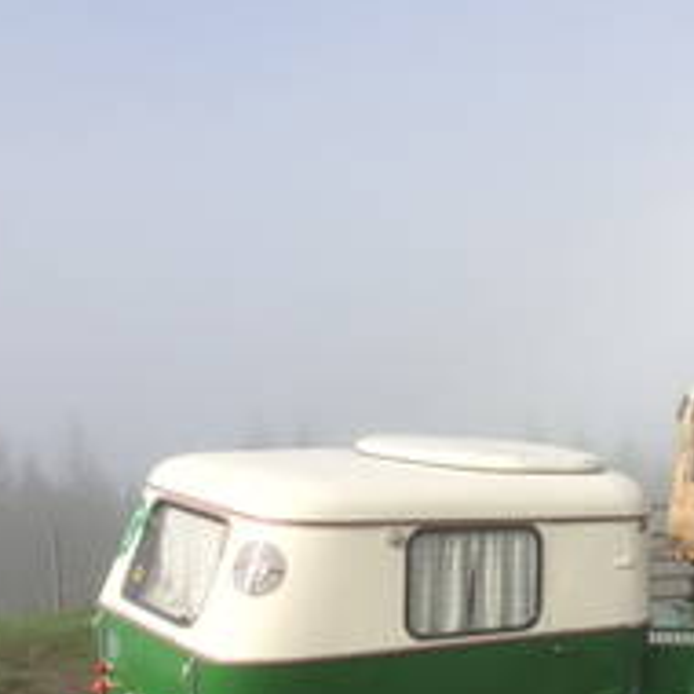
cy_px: 504
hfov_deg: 30.8
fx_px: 1225
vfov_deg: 31.2
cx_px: 555
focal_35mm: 54
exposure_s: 1/2283
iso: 32
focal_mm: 4.15
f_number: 2.2
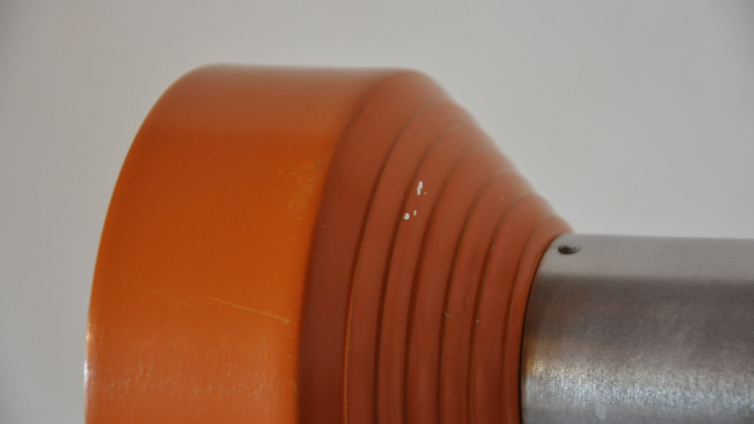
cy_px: 208
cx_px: 377
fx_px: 3309
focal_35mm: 166
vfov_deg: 7.3
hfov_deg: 13.0
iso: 1600
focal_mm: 105
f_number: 5.6
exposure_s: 1/10
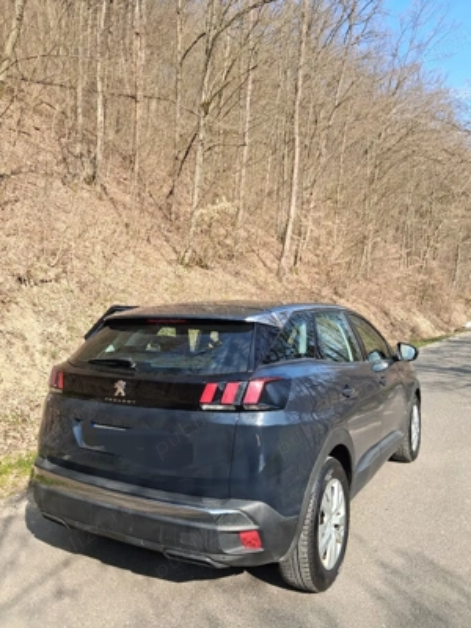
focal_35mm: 27
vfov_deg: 65.3
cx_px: 236
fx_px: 490
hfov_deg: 51.4
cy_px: 314
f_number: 1.8
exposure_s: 1/182
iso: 25
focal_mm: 4
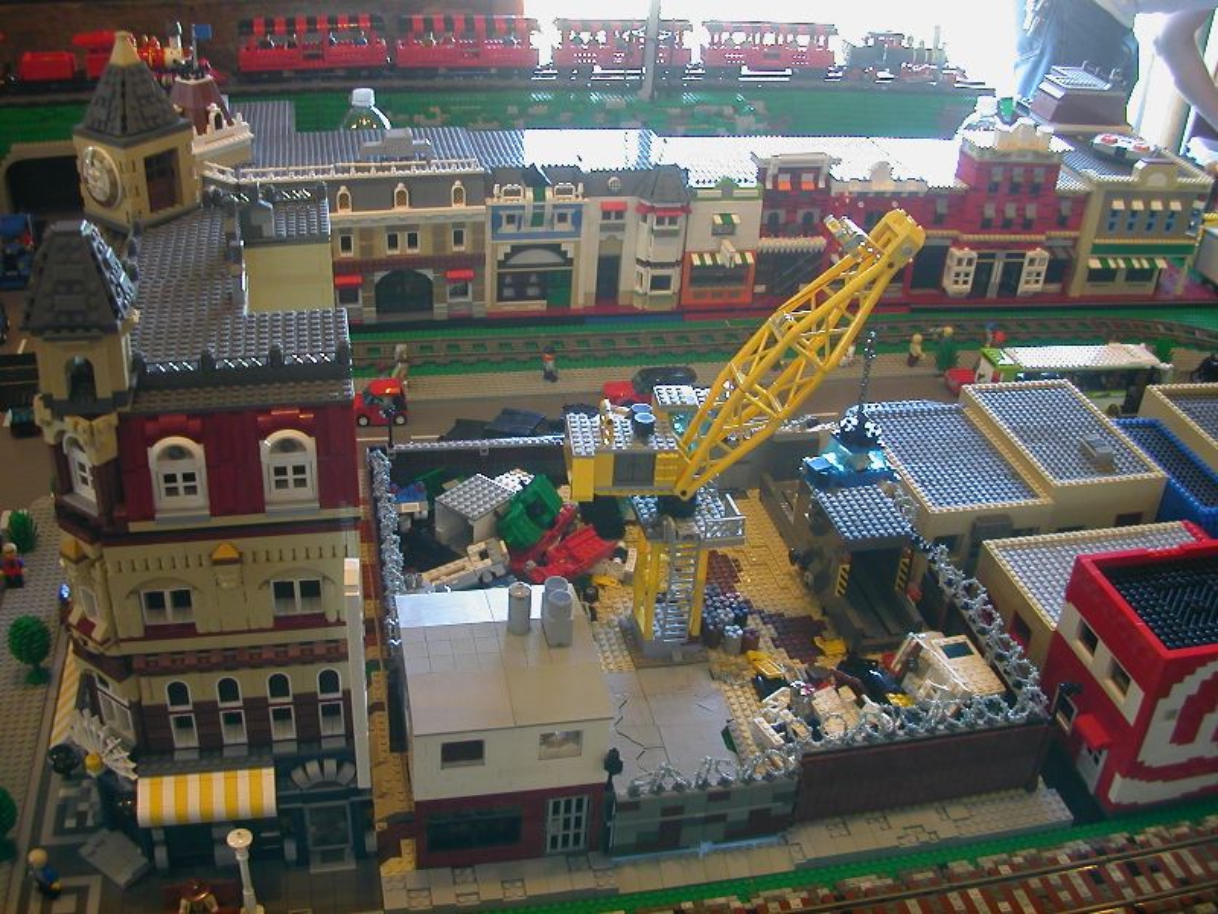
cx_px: 609
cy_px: 457
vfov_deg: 38.7
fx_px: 1302
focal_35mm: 37
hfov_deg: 50.1
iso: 100
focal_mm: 5.6
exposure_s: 1/26.2
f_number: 2.7
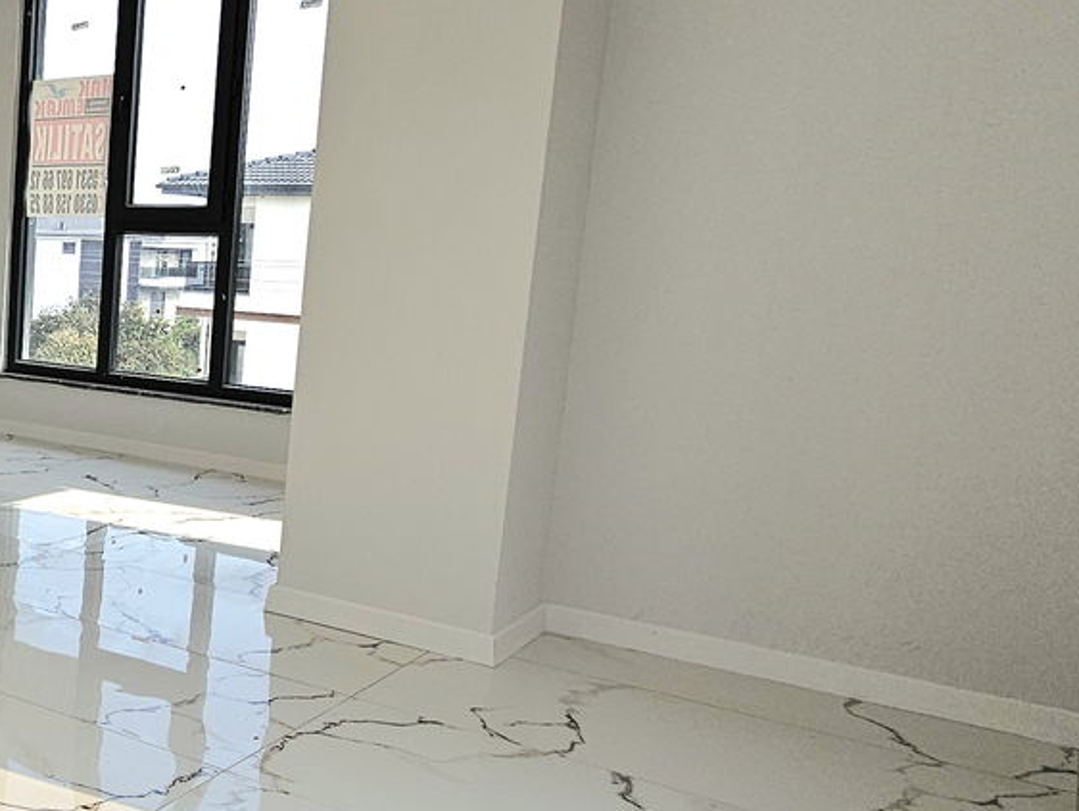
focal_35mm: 37
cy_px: 444
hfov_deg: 39.0
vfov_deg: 38.7
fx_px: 1154
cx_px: -167
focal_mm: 2.2
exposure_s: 1/1250
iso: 50
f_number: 2.2
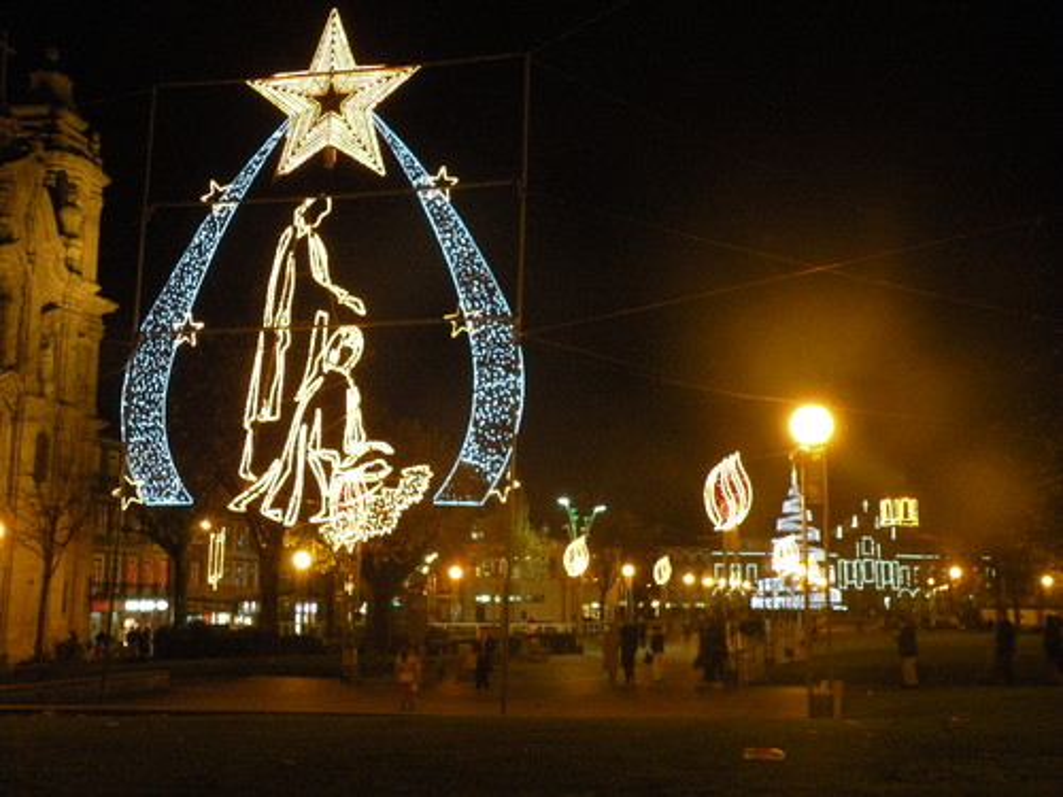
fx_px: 1290
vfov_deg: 34.3
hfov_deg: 44.8
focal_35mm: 42
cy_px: 398
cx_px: 532
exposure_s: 1/11.5
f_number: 3.2
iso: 400
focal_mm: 7.4
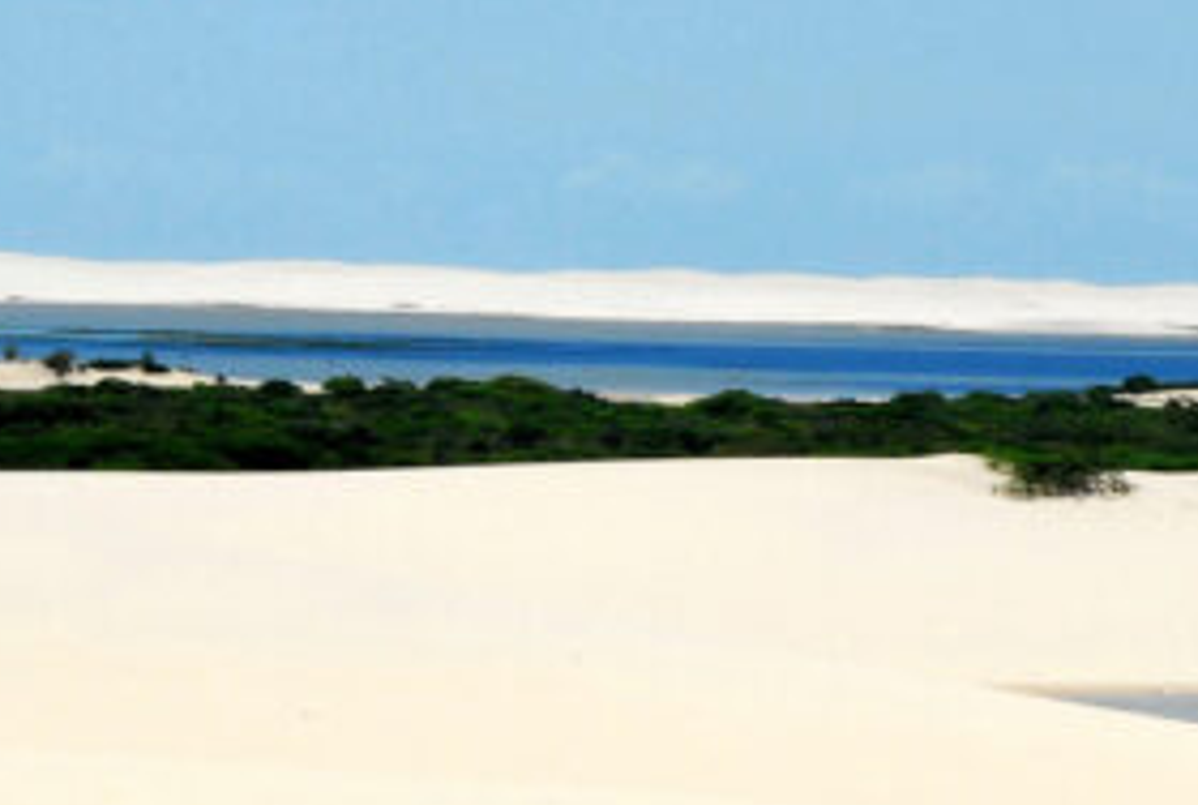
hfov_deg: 5.7
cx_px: 783
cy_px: 818
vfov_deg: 3.8
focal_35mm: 361
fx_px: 12039
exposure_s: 1/125
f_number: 25
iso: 400
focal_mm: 90
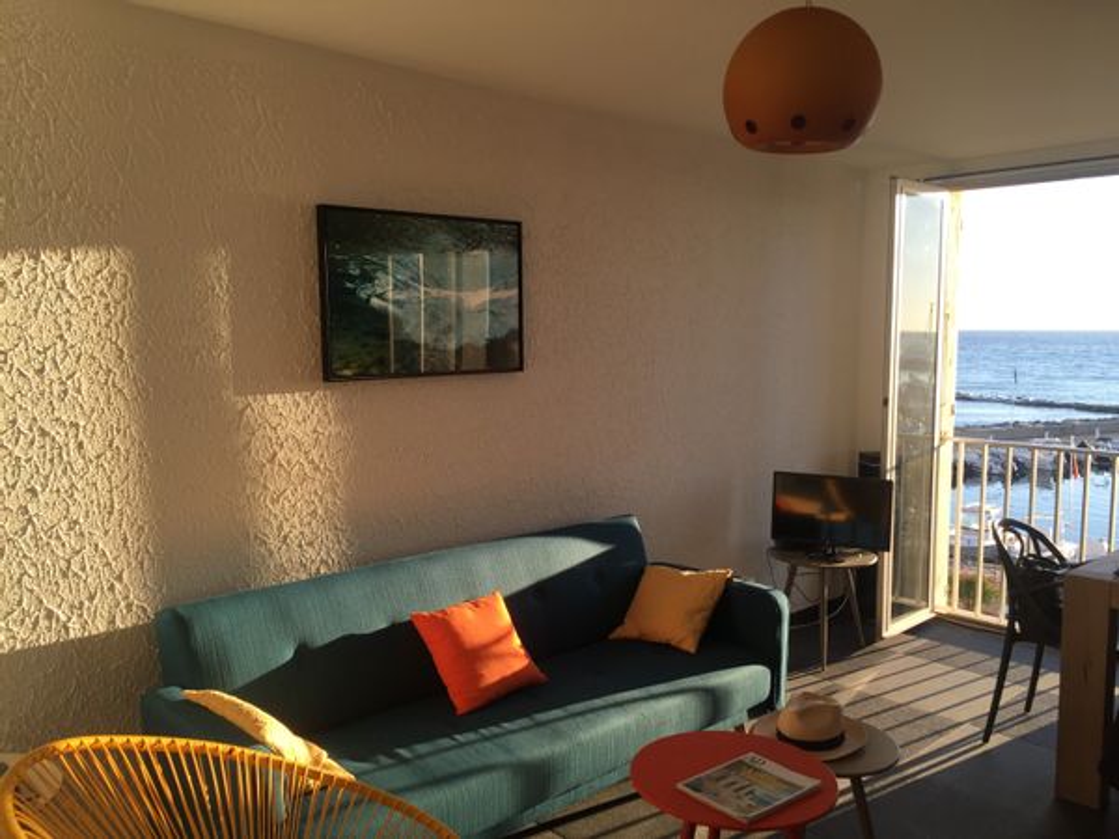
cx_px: 560
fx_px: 937
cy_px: 420
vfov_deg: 48.2
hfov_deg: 61.7
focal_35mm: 29
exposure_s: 1/324
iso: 32
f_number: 2.2
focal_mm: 4.15
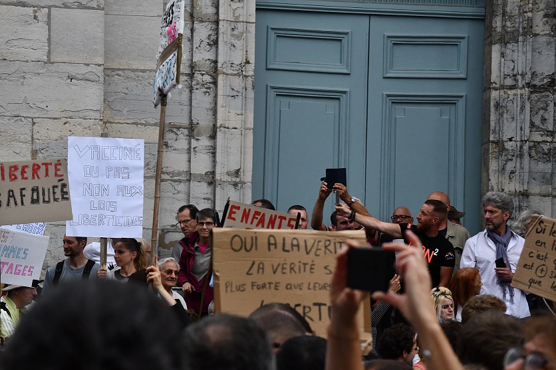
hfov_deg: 13.7
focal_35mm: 150
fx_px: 2316
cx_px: 278
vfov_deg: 9.1
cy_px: 185
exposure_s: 1/2000
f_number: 11
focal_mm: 100
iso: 2500
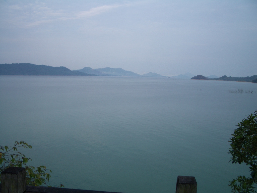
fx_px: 260
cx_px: 128
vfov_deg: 40.7
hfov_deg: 52.6
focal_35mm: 35
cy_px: 96
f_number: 4.3
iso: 50
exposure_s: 1/400
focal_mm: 5.8
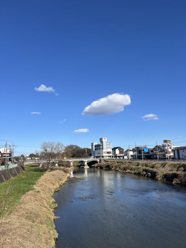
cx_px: 93
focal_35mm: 26
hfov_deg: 53.1
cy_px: 124
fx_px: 186
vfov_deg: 67.3
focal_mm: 5.7
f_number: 1.5
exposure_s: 1/5076
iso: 50
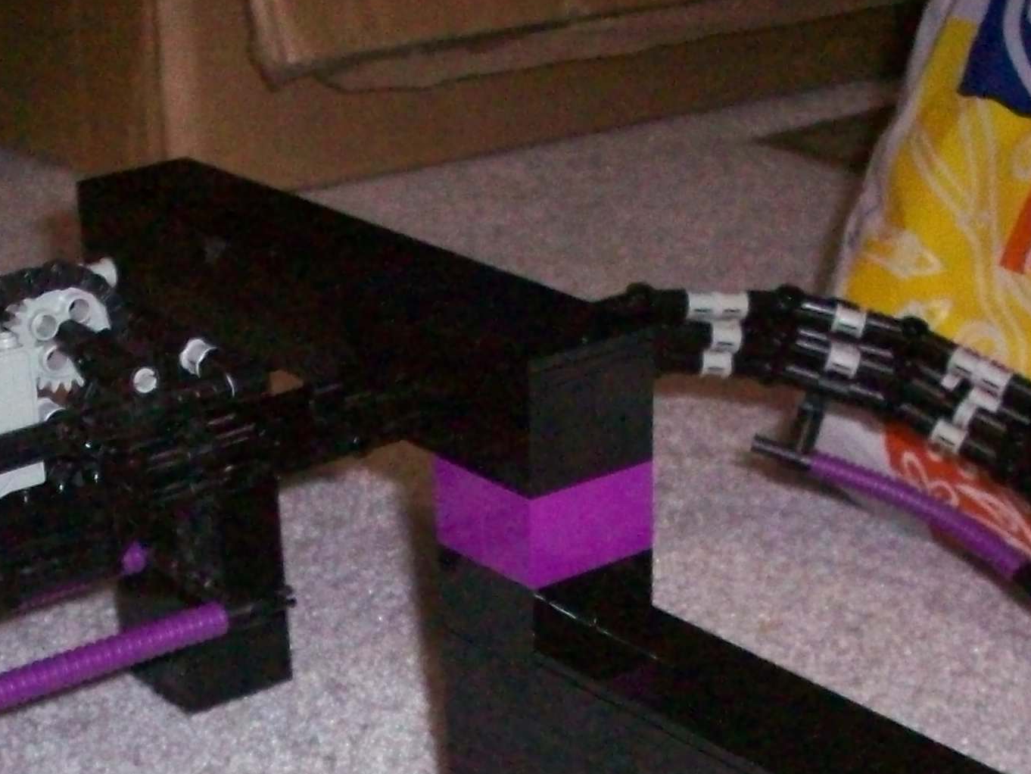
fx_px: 2473
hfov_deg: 23.5
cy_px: 775
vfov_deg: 17.4
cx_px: 462
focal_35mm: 83
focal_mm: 6.2
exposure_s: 1/128
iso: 400
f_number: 2.8
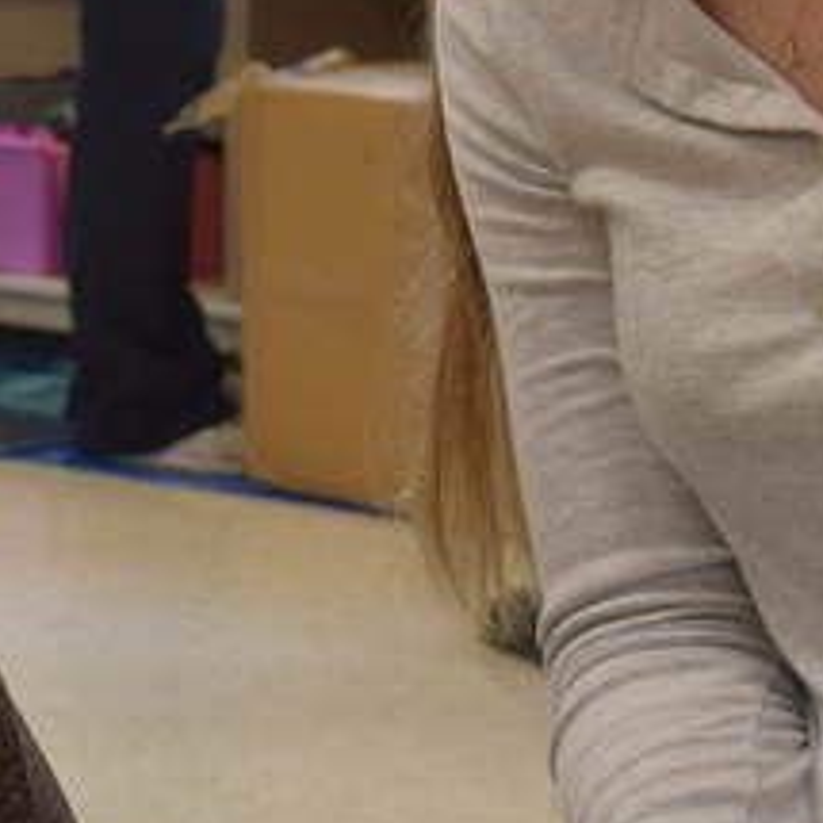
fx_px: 4412
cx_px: 57
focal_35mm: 164
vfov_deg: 10.6
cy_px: 33
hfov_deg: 10.6
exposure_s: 1/100
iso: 400
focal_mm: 27
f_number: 5
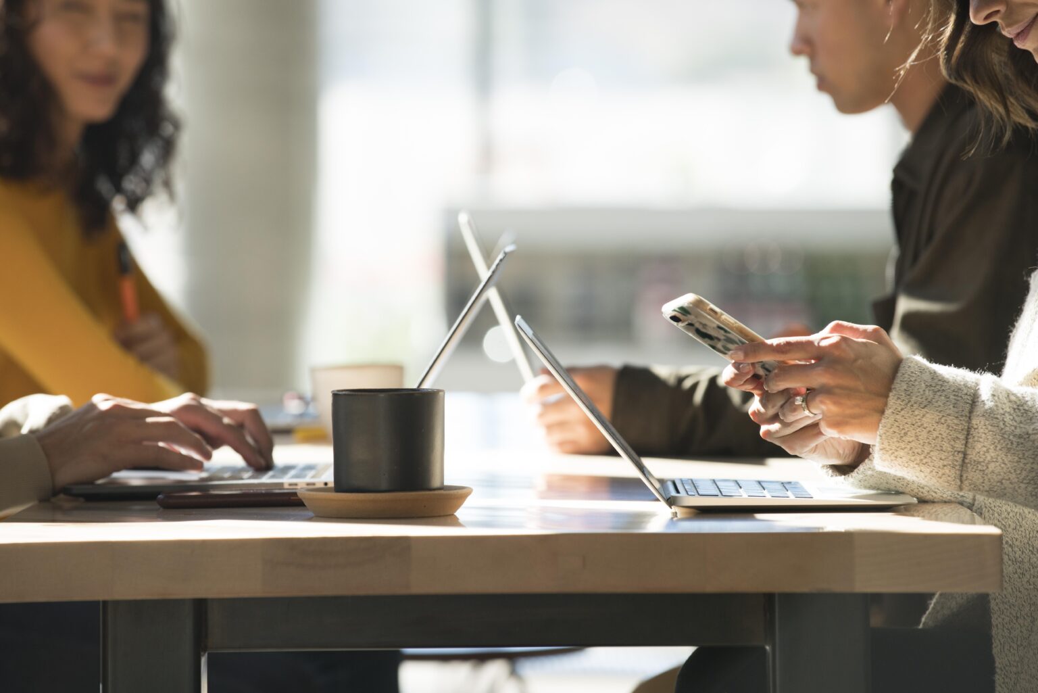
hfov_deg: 11.3
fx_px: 5249
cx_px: 519
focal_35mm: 182
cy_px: 346
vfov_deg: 7.6
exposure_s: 1/640
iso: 800
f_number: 4.5
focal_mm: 182
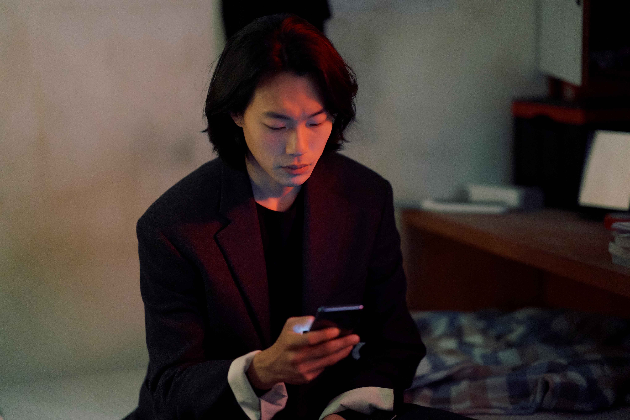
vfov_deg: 16.1
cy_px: 210
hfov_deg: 23.9
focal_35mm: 85
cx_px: 315
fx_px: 1487
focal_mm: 85
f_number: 1.4
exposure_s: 1/125
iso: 8000
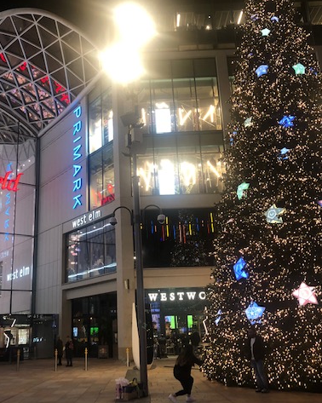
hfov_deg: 40.0
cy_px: 202
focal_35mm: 37
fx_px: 441
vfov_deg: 49.1
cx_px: 133
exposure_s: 1/17
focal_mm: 3.99
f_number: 1.8
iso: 50
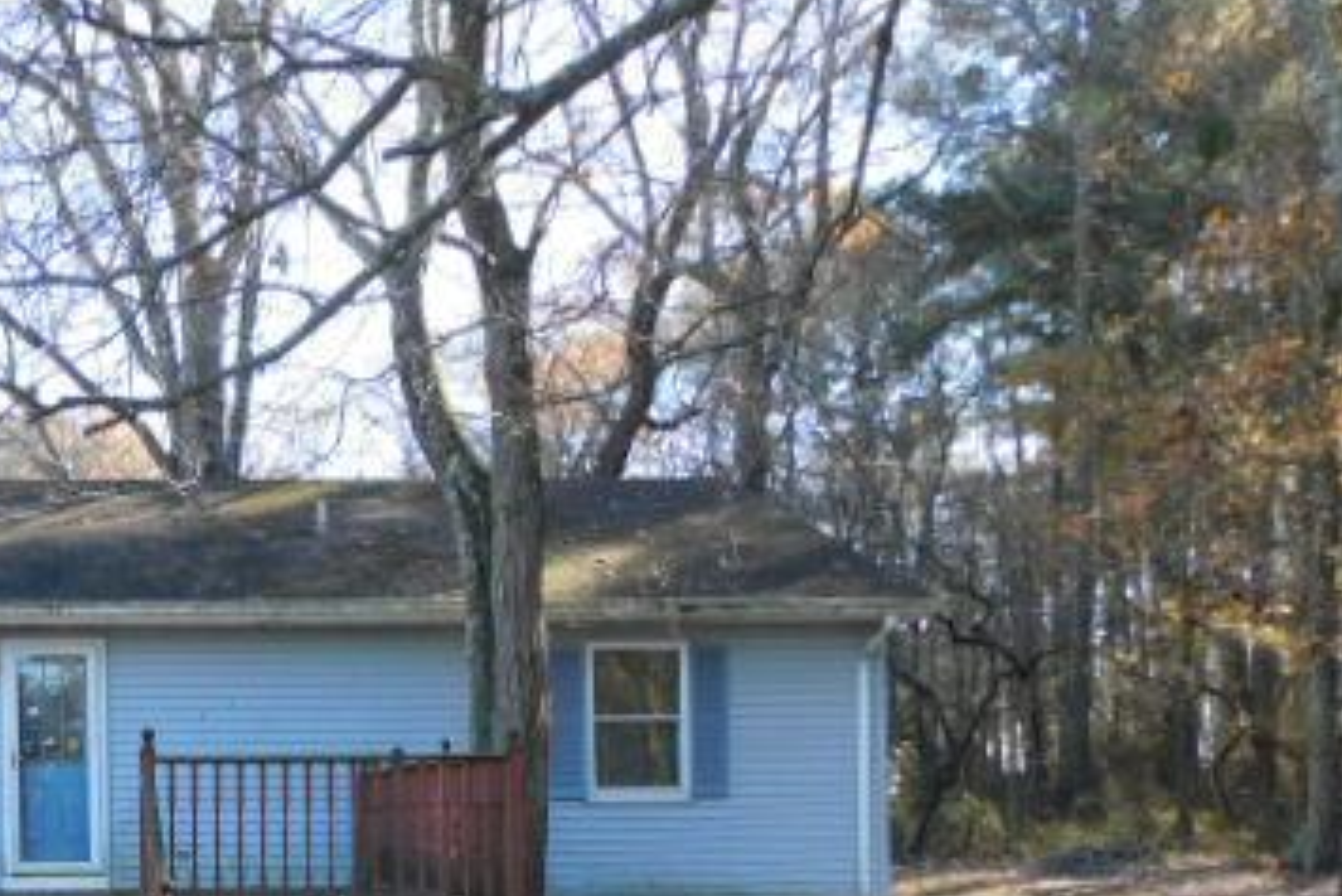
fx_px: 1678
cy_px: 798
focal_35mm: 45
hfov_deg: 40.4
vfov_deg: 28.8
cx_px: 140
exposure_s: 1/160
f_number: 3.3
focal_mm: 4.3
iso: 125
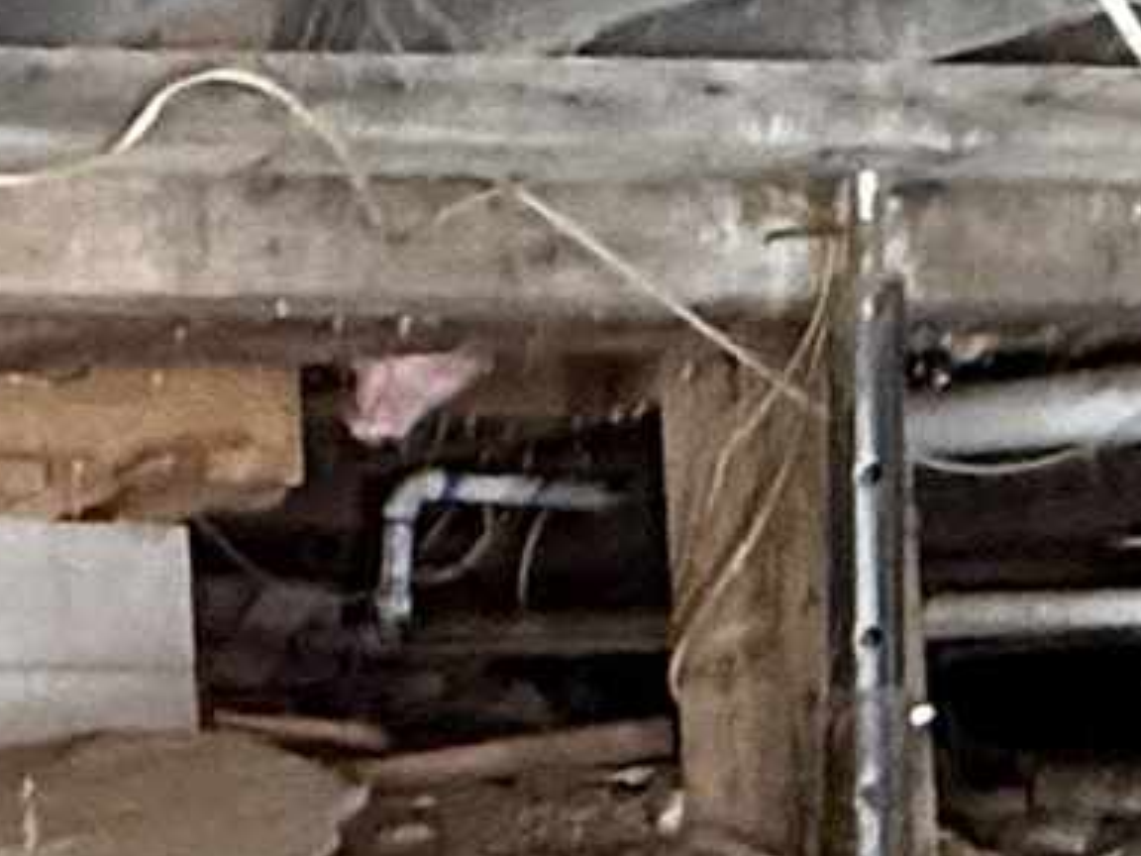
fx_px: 3692
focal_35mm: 112
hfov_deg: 14.7
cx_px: -1093
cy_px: 1129
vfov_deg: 12.8
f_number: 2.2
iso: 800
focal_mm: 2.22
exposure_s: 1/60
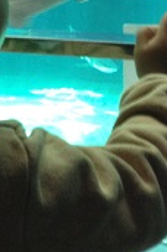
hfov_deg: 13.4
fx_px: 685
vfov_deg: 19.2
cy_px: -84
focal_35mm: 98
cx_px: -56
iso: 160
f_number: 2.4
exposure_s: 1/20
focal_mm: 4.12
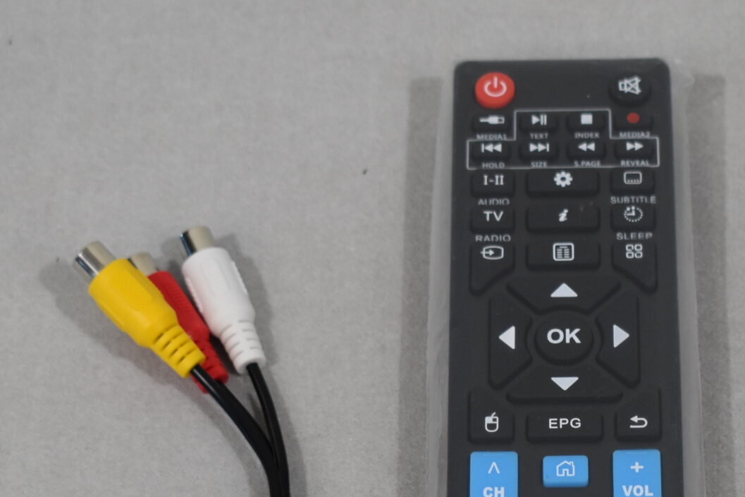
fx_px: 2856
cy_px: 492
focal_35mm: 138
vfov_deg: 9.9
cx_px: 564
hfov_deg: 14.8
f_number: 5.6
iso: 400
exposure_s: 1/125
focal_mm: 38
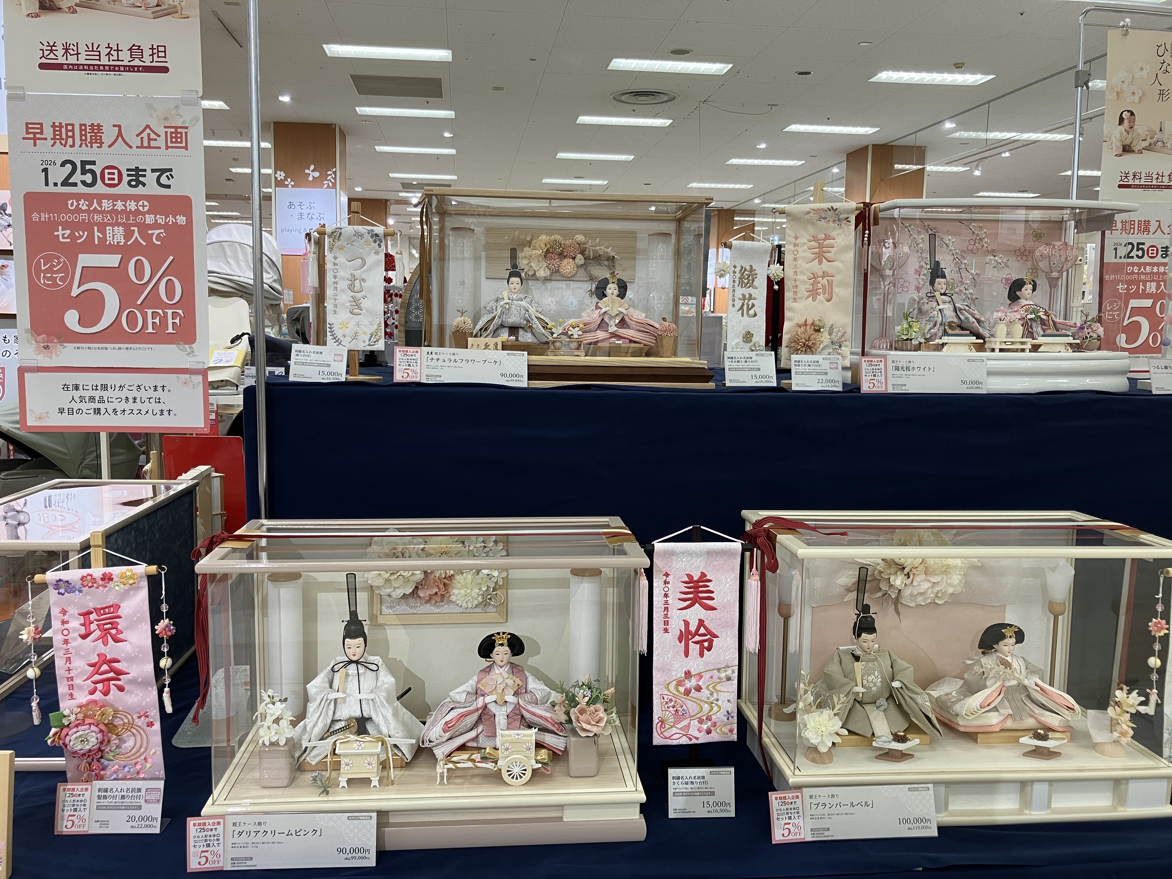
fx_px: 948
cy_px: 440
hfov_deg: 63.4
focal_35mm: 28
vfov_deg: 49.7
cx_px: 586
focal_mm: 3.99
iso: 50
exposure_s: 1/50
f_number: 1.8
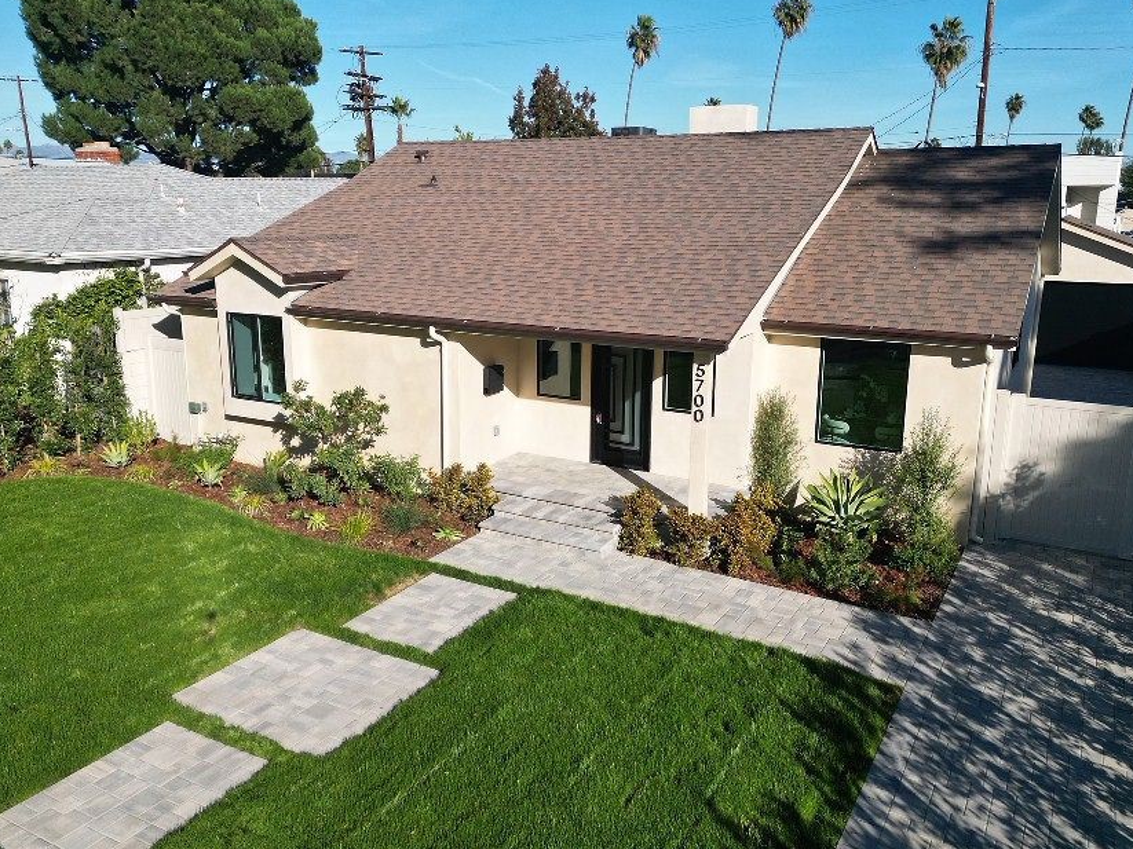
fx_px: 916
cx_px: 545
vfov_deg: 49.7
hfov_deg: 63.4
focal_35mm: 28
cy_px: 399
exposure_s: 1/4000
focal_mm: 6.7
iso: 150
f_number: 1.7
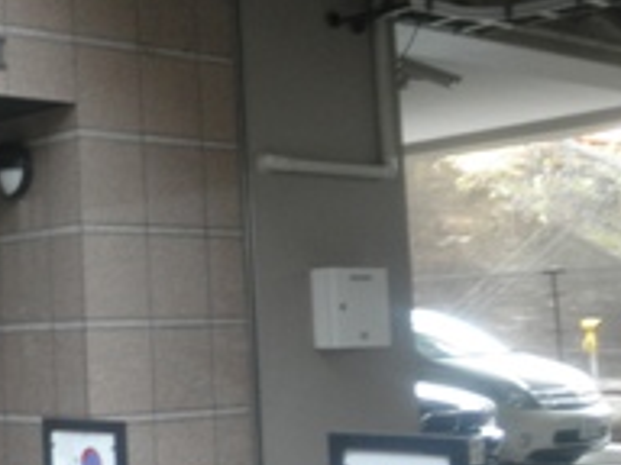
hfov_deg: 25.3
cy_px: 216
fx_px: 1256
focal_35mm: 70
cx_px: -100
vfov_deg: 21.0
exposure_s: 1/30
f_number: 3
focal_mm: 5
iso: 160
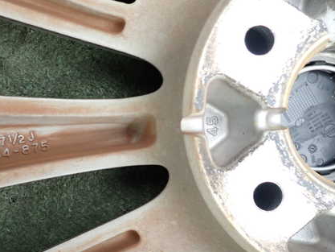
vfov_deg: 39.5
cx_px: 118
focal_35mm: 36
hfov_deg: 50.6
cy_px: 155
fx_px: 348
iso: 400
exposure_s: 1/30
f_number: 2
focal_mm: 4.5
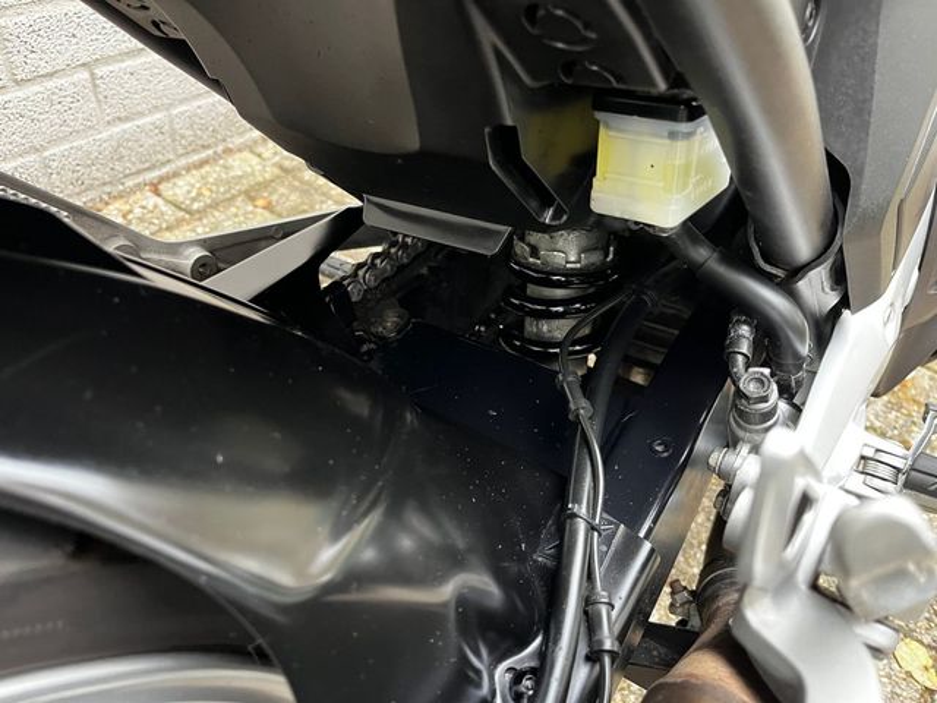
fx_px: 704
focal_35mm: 26
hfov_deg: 67.3
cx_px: 468
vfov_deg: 53.1
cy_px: 352
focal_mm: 5.1
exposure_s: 1/60
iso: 320
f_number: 1.6
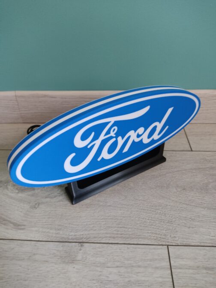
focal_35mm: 26
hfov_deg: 53.1
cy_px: 144
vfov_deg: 67.3
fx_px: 216
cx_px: 108
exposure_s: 1/20
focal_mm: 4.74
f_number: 1.79
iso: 1953
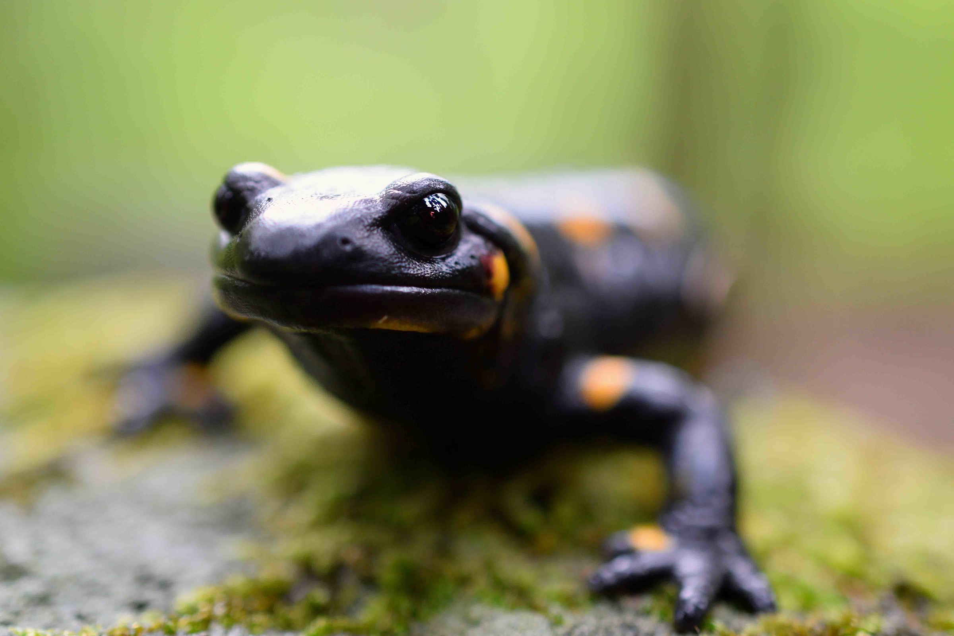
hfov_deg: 33.4
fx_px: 1590
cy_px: 318
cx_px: 477
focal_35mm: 60
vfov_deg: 22.6
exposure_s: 1/60
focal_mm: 40
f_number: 4
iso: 560
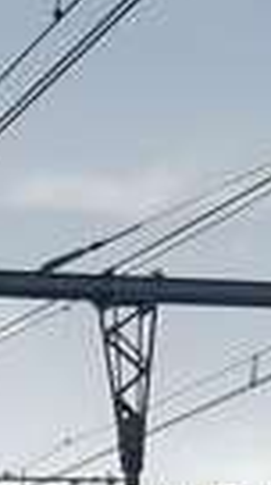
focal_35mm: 160
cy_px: 909
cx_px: -203
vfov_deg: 12.2
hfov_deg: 7.3
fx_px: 2054
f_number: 1.7
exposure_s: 1/679
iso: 40
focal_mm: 3.92
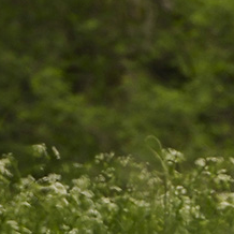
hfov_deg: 1.2
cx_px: 544
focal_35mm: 1494
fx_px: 11426
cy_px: 86
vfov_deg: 1.2
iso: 250
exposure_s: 1/800
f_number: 4.5
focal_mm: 200
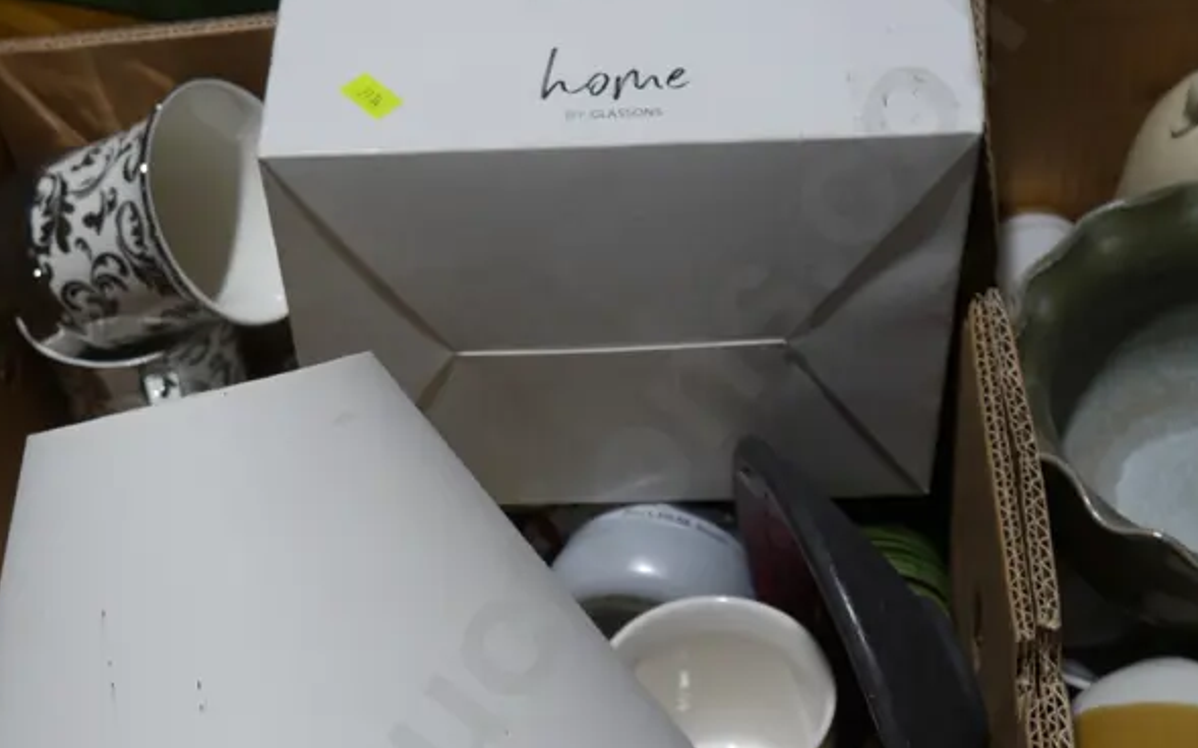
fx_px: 1926
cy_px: 715
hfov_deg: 34.4
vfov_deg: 21.4
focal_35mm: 59
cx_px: 457
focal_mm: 16
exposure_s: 1/160
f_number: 4.5
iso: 200
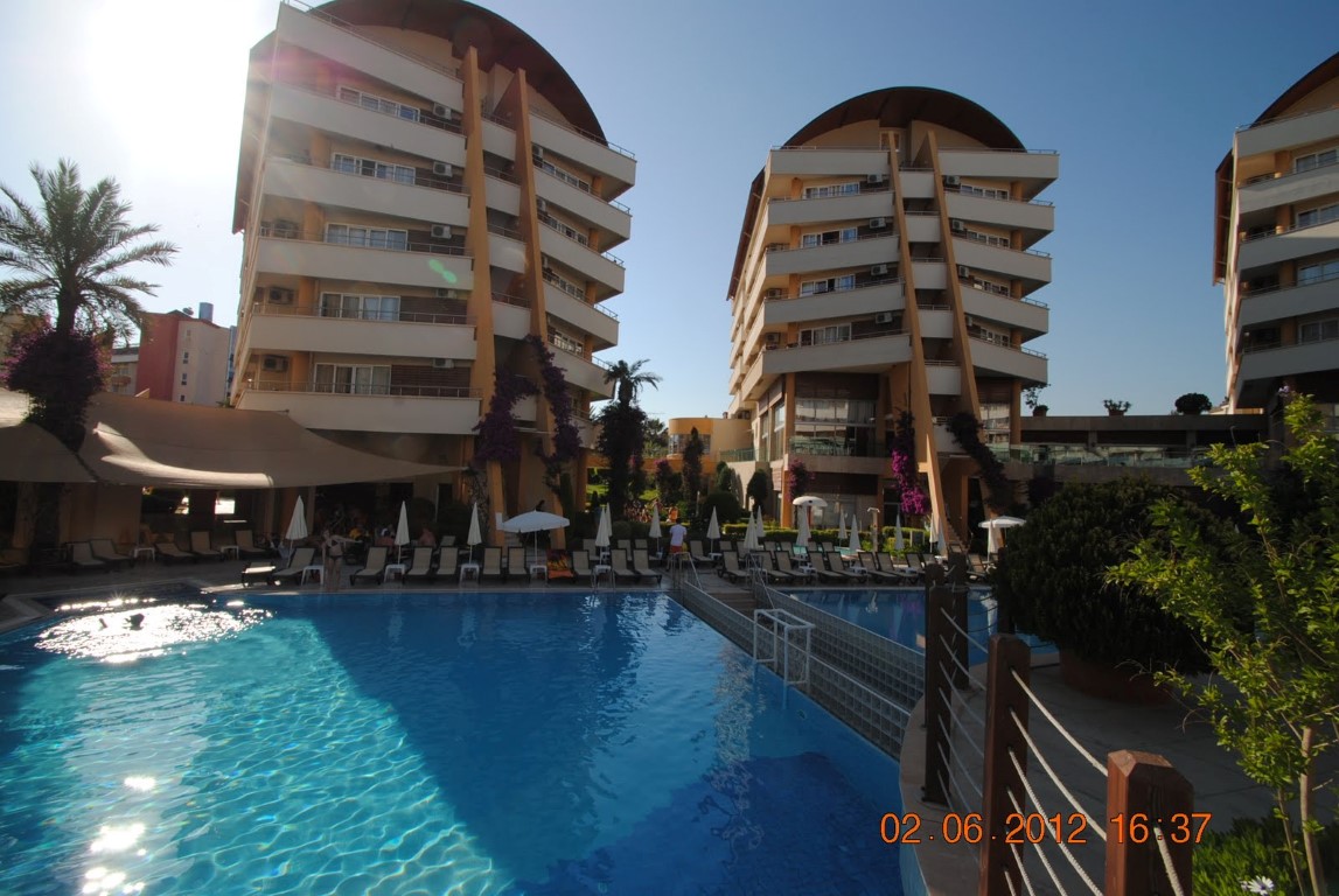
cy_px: 448
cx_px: 670
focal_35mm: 15
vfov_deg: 77.5
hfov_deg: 100.3
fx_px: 559
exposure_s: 1/200
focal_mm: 10
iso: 100
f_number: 10
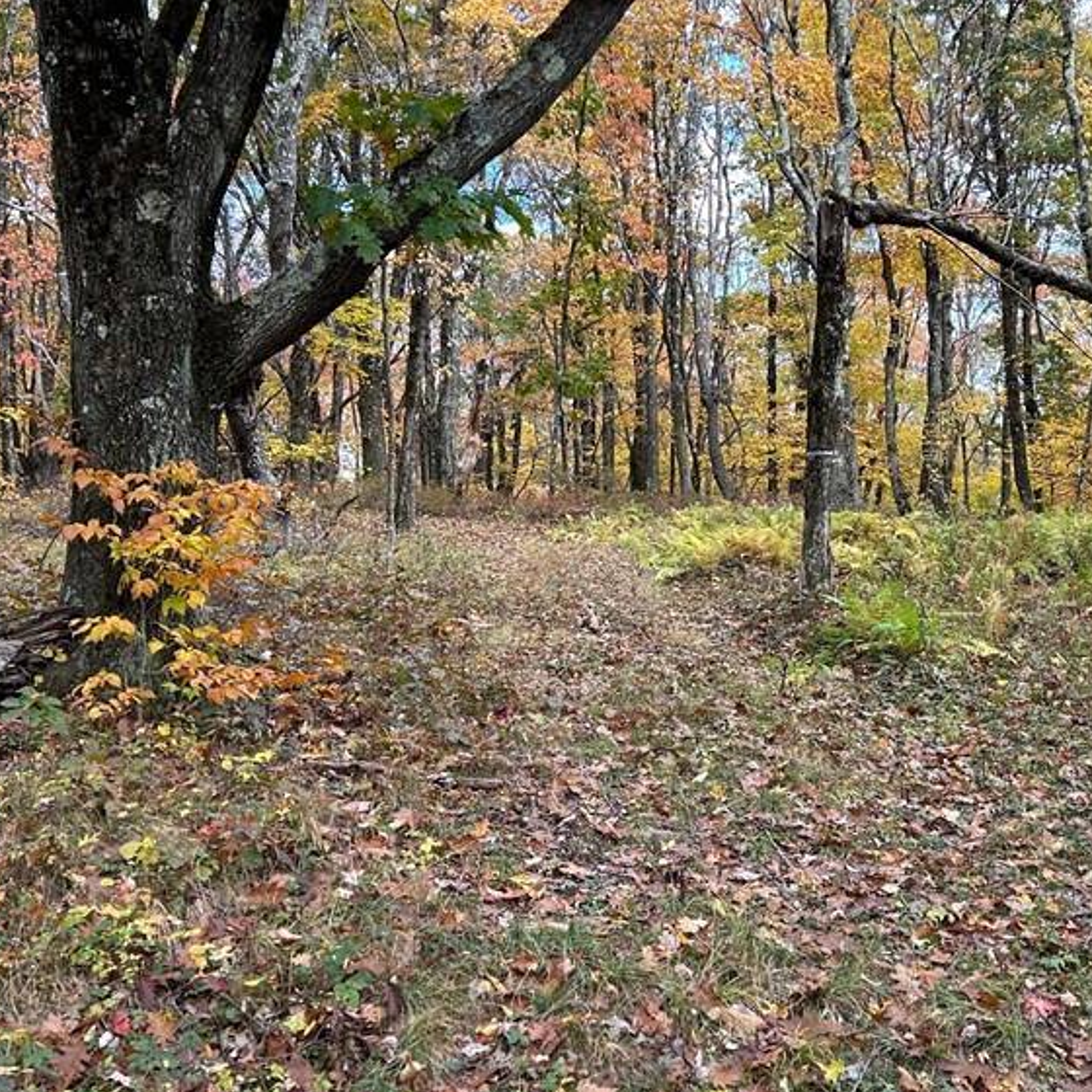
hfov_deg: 39.9
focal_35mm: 42
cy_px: 497
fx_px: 1499
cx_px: 632
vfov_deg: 40.0
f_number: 1.5
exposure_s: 1/237
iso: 40
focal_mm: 5.7
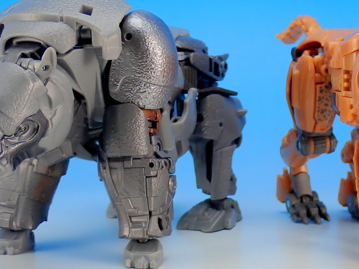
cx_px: 221
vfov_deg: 13.5
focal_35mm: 110
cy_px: 131
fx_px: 1141
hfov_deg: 17.9
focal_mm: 11.88
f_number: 3.8
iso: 100
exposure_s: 1/20
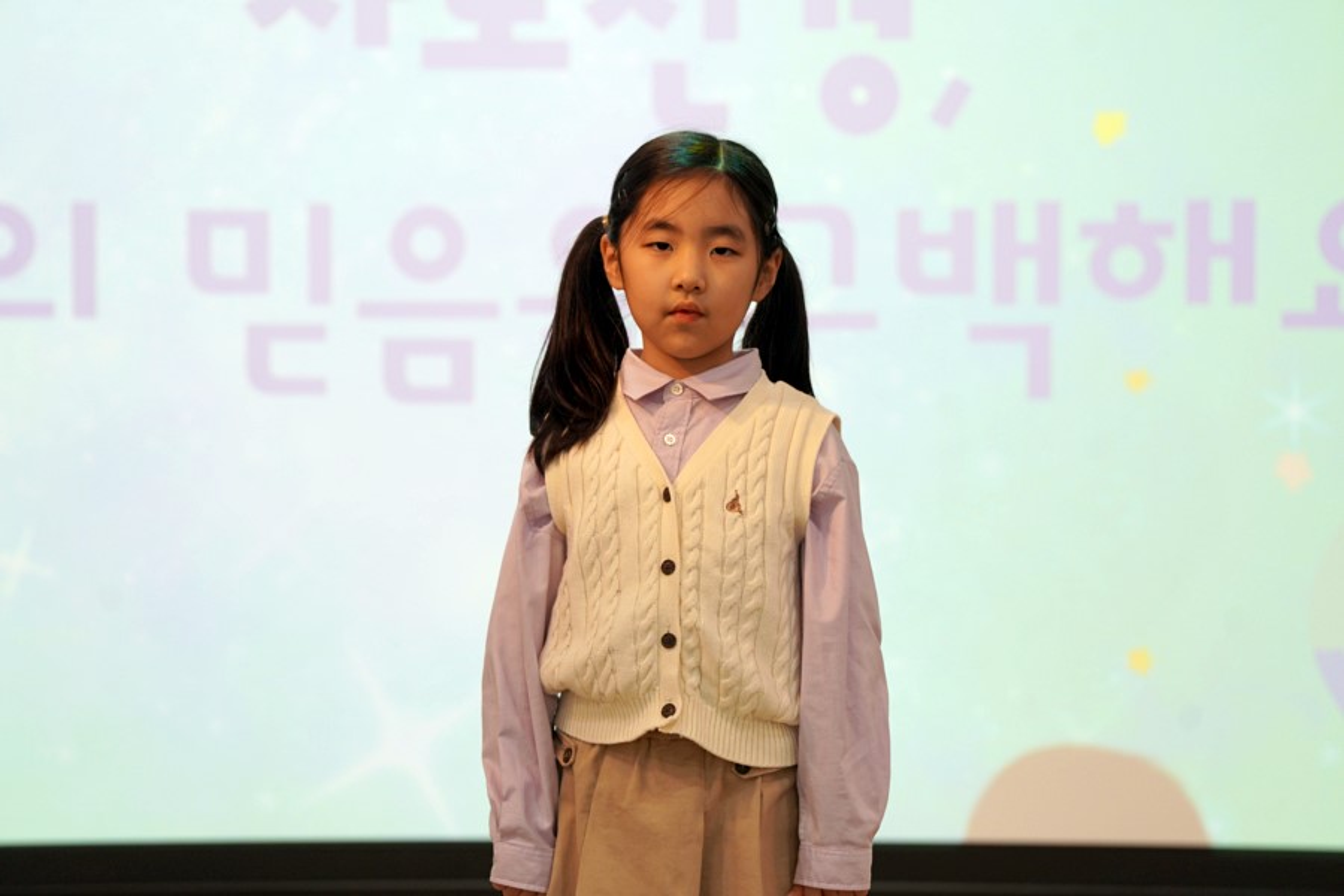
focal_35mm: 200
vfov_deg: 6.9
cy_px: 448
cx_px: 672
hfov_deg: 10.3
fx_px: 7466
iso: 800
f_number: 4
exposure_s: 1/250
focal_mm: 200
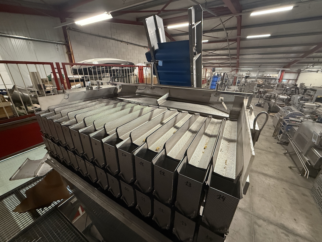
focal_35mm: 14
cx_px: 161
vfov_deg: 85.7
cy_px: 121
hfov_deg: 102.1
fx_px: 130
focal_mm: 2.22
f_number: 2.2
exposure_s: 1/50
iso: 640
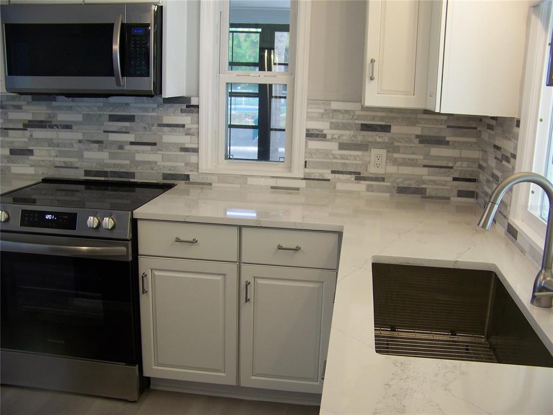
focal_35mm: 36
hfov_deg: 51.4
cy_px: 208
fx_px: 575
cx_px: 276
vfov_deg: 39.7
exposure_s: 1/30
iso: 100
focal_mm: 5.85
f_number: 2.8
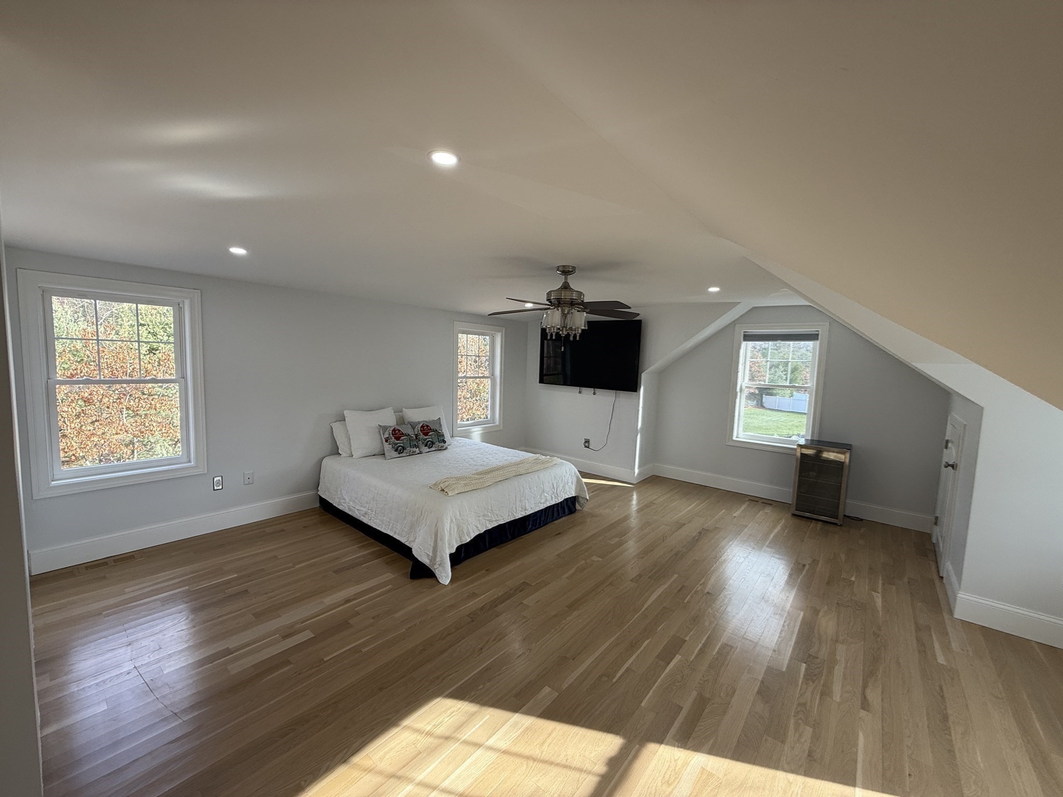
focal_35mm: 14
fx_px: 430
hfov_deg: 102.1
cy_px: 398
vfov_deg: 85.7
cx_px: 532
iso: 50
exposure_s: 1/99
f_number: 2.2
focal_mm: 2.22
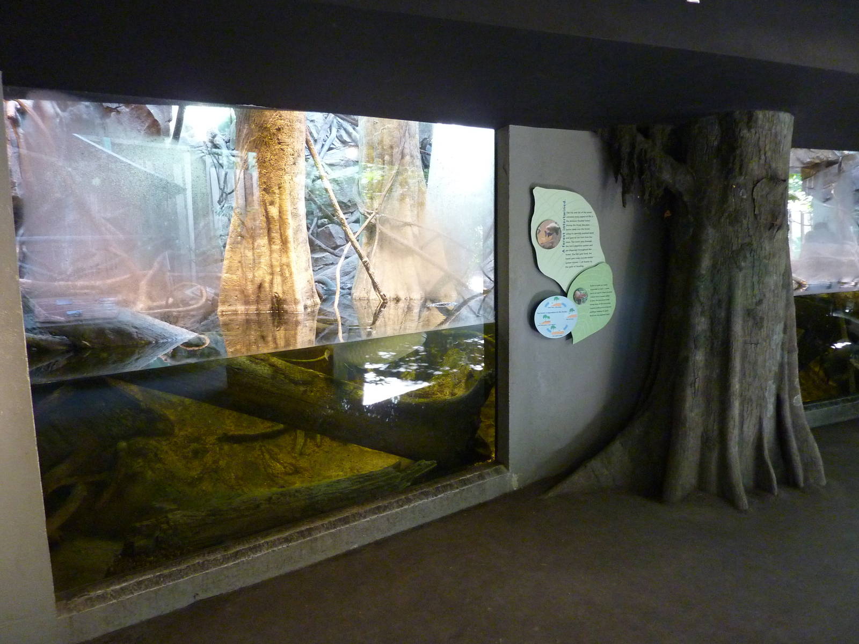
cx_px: 430
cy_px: 322
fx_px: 620
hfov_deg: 69.4
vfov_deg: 54.9
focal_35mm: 25
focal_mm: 4.1
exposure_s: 1/13
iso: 400
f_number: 3.3
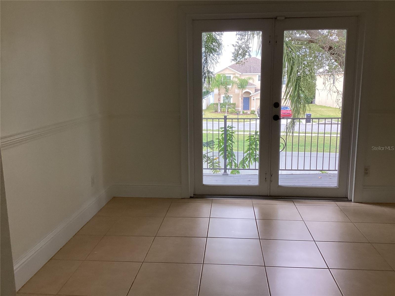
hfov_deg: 58.4
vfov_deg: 45.4
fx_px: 354
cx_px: 198
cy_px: 148
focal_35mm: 31
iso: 64
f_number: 2.4
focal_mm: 3.3
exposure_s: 1/120
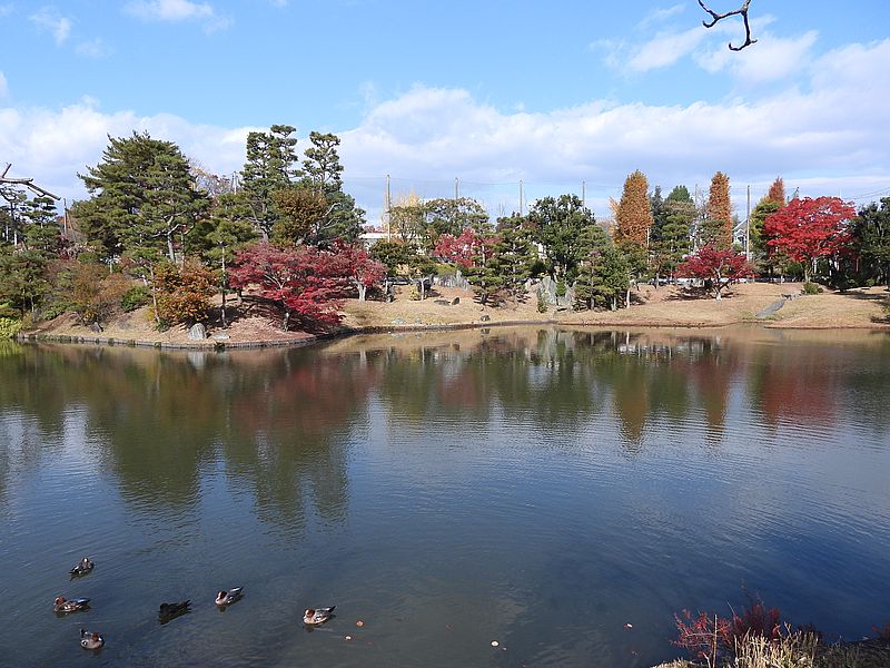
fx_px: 617
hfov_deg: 71.6
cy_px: 334
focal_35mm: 24
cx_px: 445
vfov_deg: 56.8
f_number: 2.8
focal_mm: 4.3
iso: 100
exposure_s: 1/1250
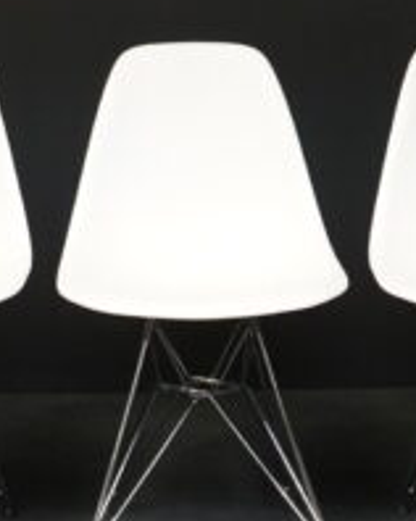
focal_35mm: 134
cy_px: 274
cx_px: 187
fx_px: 2065
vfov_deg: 14.4
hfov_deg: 11.5
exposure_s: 1/250
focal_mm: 47
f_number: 6.3
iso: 5000
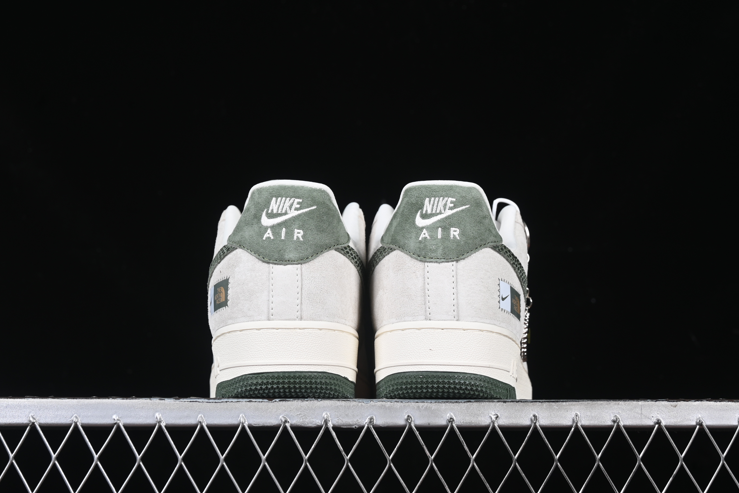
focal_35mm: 76
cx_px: 373
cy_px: 244
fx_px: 1560
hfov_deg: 26.6
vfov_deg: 18.0
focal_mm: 50
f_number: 8
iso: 160
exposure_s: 1/80
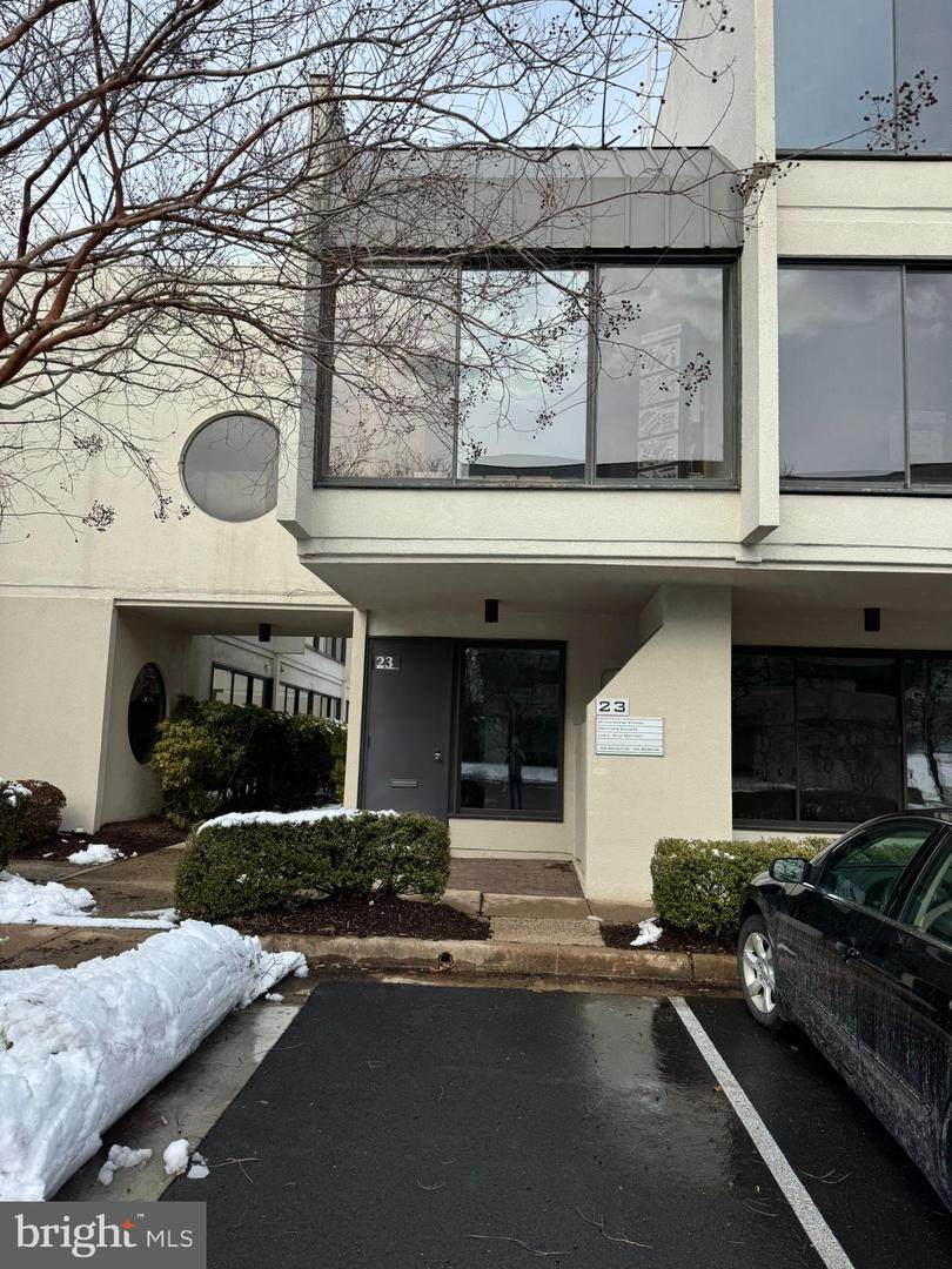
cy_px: 634
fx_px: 880
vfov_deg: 71.6
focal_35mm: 24
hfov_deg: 56.8
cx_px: 476
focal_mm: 6.76
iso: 80
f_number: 1.78
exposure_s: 1/2710
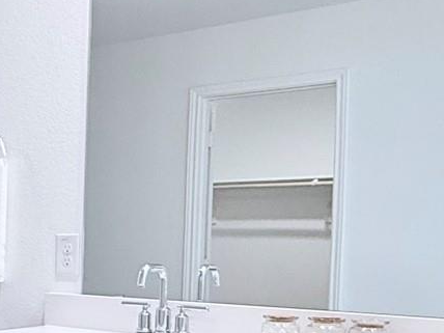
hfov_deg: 24.7
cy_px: 269
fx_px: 859
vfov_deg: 21.6
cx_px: -154
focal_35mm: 67
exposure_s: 1/120
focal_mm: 2.22
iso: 250
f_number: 2.2
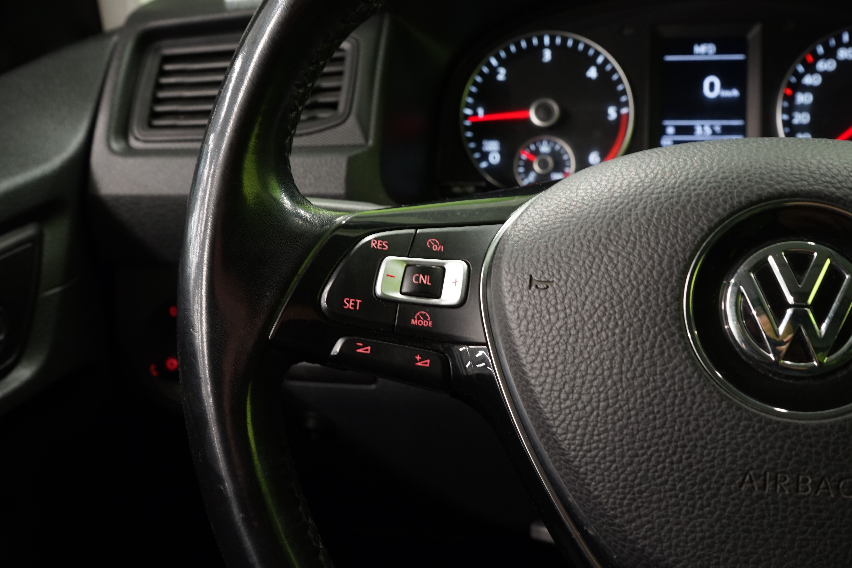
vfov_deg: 35.1
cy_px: 284
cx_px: 426
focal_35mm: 38
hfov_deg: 50.7
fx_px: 899
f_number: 11
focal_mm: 38
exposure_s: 1/4
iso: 800
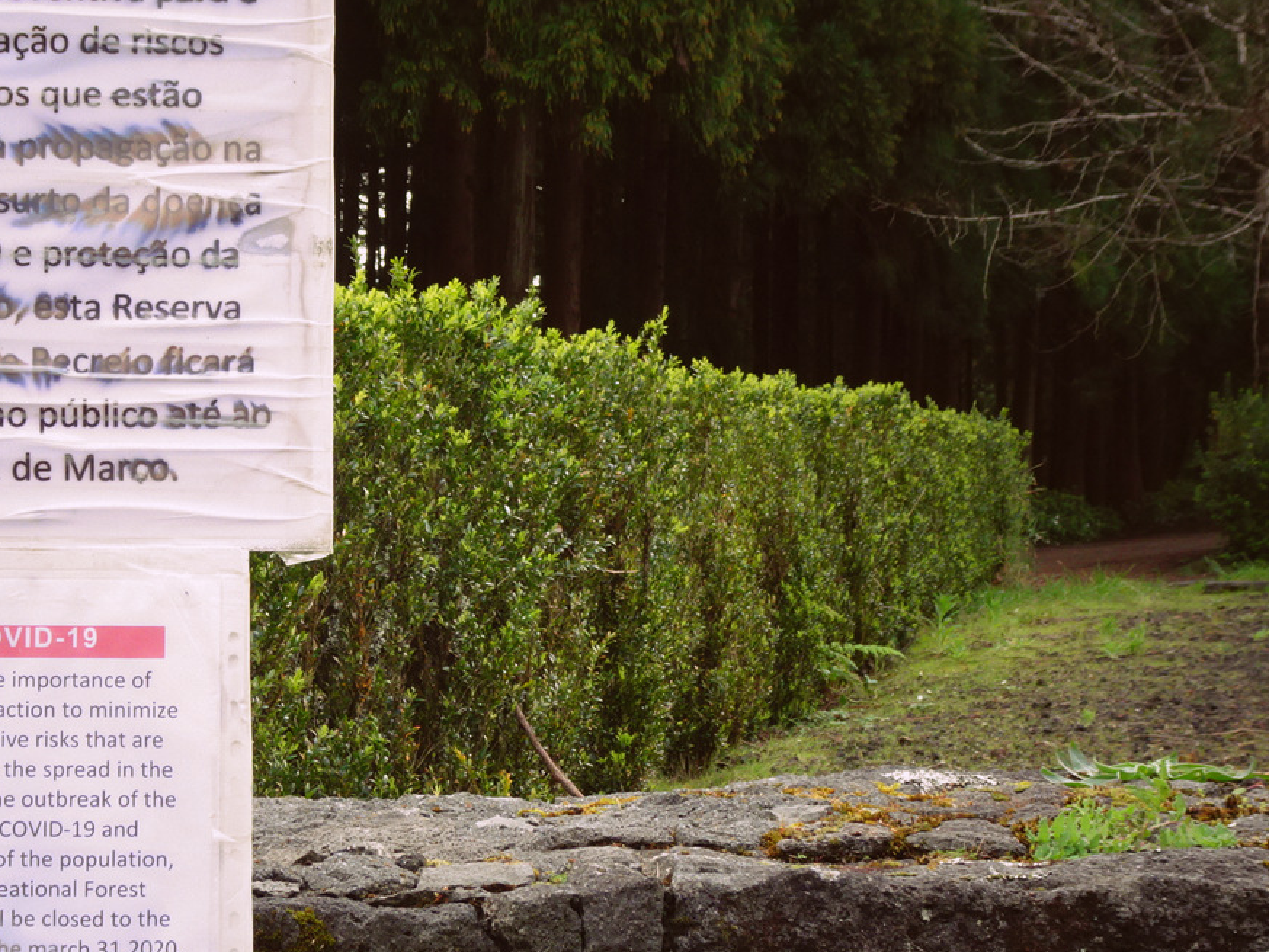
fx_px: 2420
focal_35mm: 66
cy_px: 539
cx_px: 459
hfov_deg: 29.2
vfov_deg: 22.2
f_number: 4
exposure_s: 1/100
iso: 80
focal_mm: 6.17
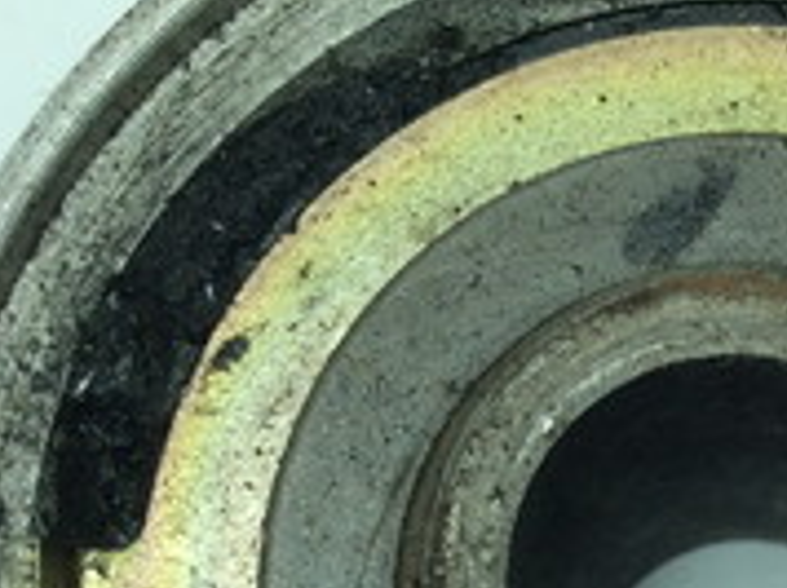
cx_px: 716
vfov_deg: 13.4
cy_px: 659
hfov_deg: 17.9
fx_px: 2452
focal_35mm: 108
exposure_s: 1/334
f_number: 2.4
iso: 32
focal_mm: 3.3
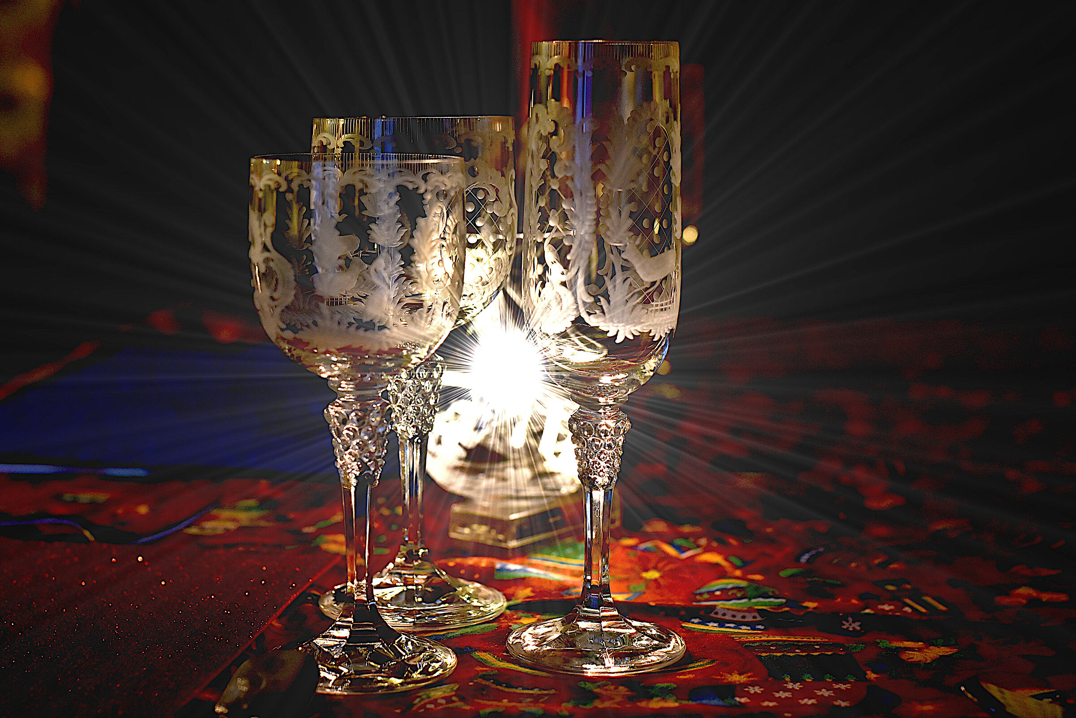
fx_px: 1495
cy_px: 359
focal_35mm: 50
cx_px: 538
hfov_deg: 39.6
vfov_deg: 27.0
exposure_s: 1/160
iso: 1600
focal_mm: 50
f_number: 4
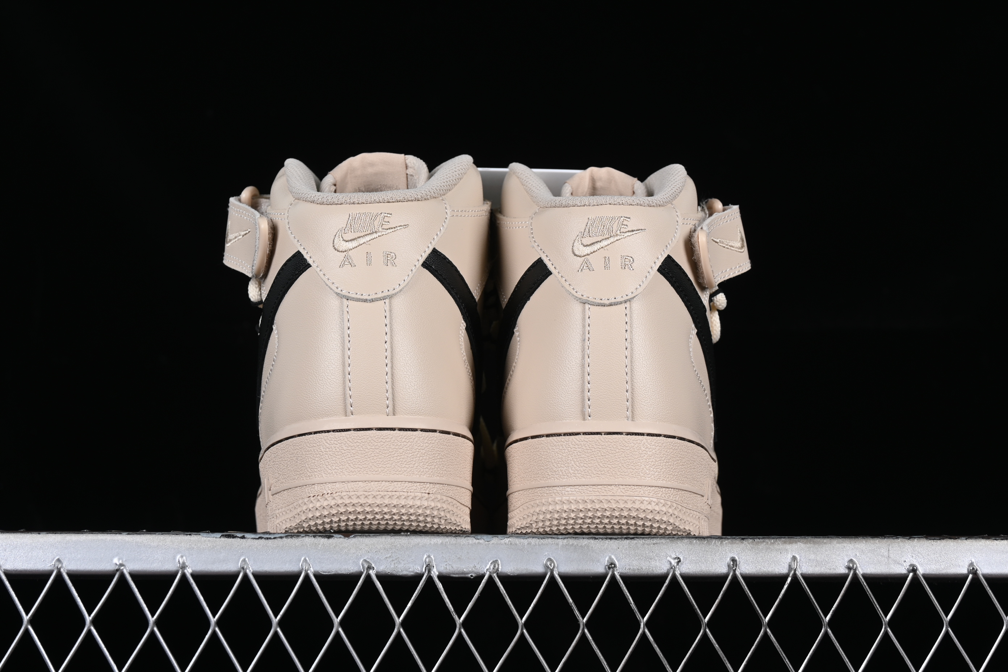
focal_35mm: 75
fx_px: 2100
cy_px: 336
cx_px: 504
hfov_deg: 27.0
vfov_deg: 18.2
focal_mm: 50
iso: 160
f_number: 8
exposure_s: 1/80
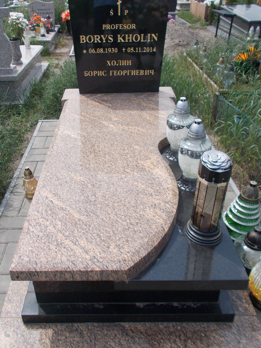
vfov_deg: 58.2
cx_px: 108
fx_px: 312
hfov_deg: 45.3
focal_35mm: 31
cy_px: 151
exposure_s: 1/125
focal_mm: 4.6
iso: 80
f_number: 8
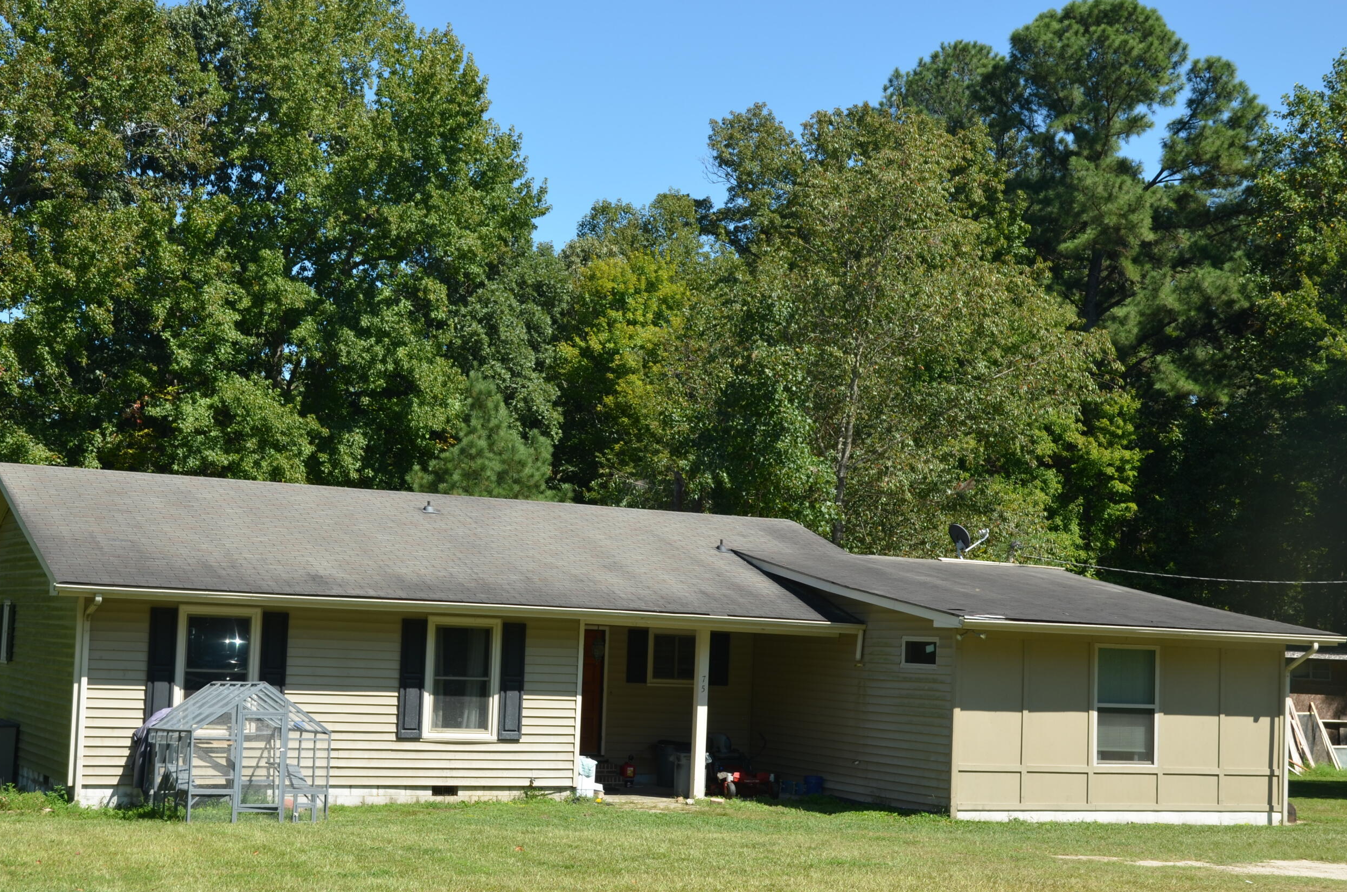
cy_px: 492
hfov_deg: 36.9
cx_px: 585
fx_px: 2016
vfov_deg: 24.9
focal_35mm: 54
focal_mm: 30
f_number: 9
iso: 100
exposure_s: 1/200
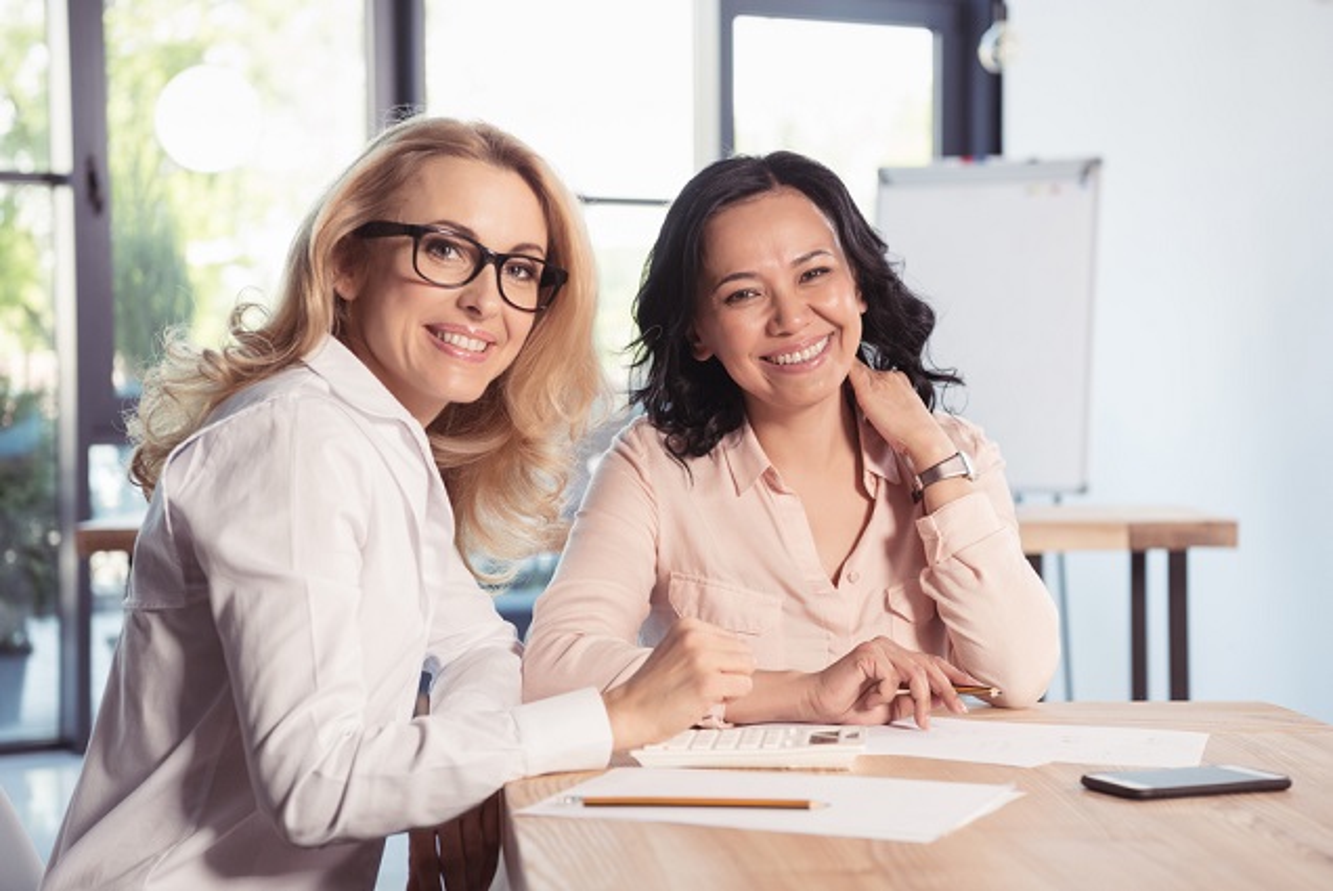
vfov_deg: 19.5
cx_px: 666
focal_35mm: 70
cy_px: 446
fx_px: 2594
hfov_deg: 28.8
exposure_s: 1/125
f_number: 4.5
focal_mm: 70
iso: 500
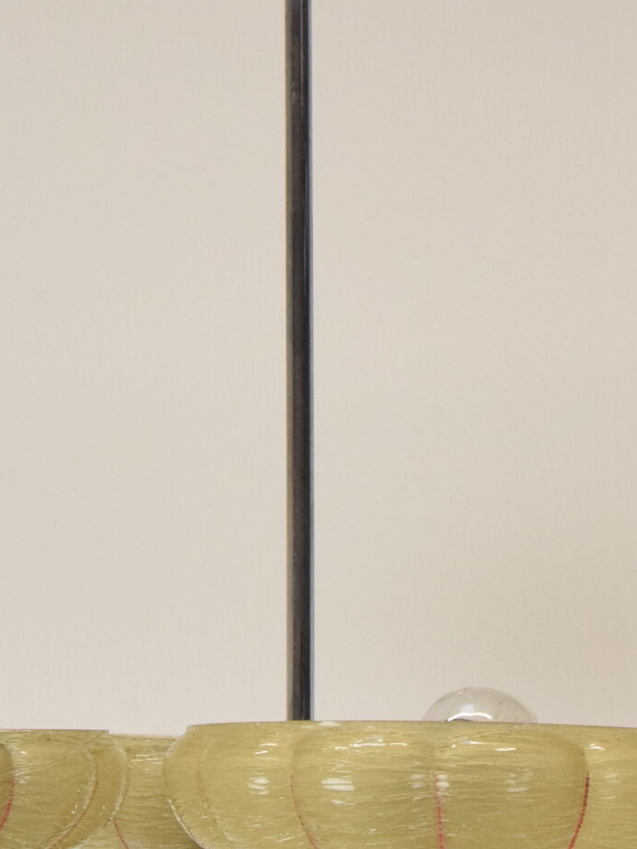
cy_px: 348
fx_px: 2969
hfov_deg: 12.2
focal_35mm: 121
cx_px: 295
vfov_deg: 16.3
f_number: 7.1
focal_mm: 26
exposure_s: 1/200
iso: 1600
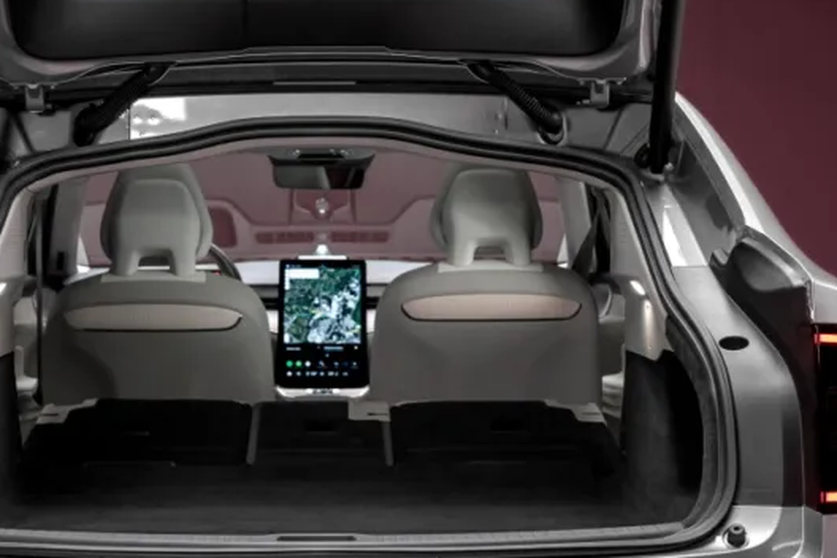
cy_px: 265
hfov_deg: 21.0
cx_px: 309
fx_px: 2255
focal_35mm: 97
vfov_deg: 14.1
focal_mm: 50
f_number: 5.6
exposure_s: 1/80
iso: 2500
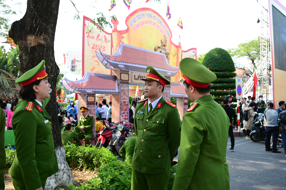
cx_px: 143
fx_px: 278
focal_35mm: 35
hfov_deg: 54.5
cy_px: 95
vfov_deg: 37.8
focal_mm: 35
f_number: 4
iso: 125
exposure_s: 1/200
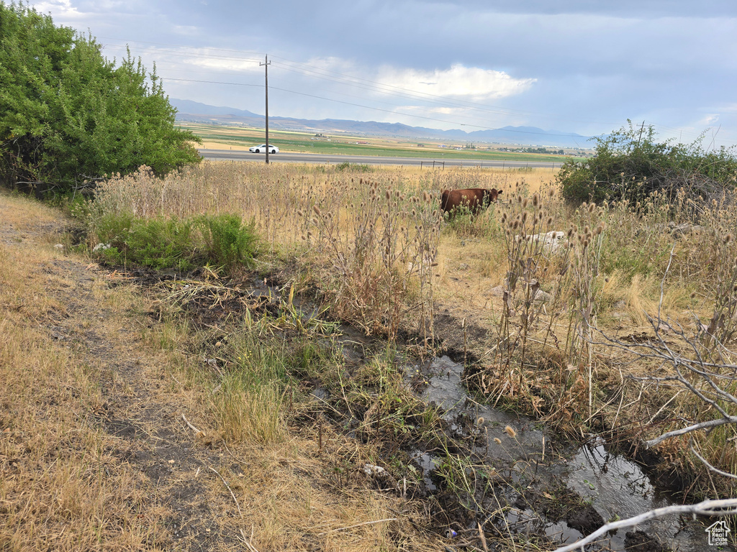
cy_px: 276
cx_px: 368
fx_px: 490
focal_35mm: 23
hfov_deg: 73.9
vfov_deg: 58.9
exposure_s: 1/180
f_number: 1.7
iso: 16
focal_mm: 6.3
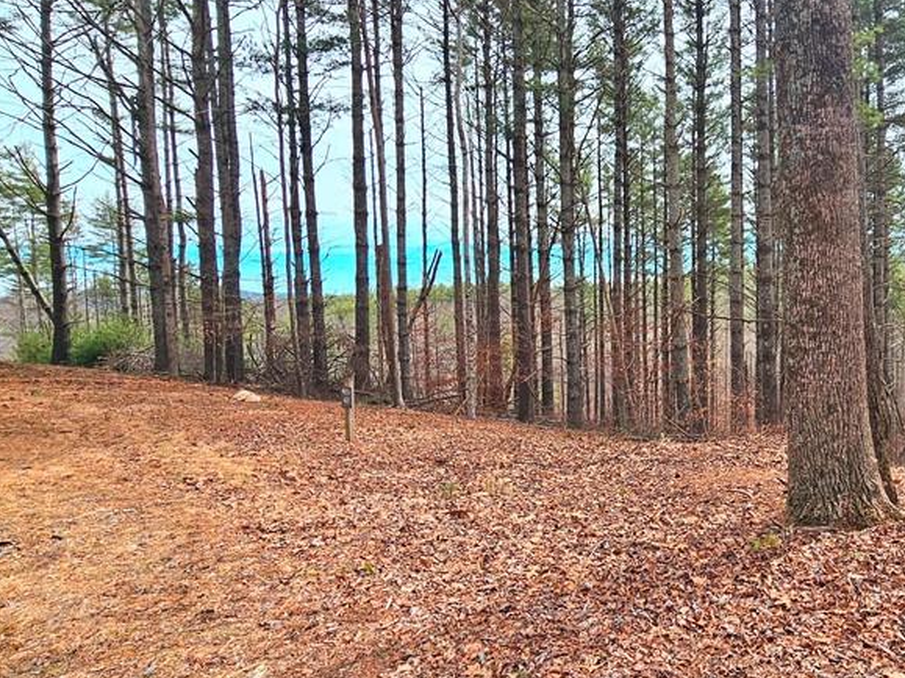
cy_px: 333
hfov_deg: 70.8
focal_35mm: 23
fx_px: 601
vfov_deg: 58.9
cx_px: 635
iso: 50
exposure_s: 1/1117
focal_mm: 2.2
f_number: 2.2
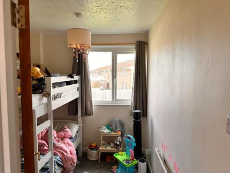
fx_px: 159
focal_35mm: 24
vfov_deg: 56.8
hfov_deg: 71.6
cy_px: 86
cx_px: 115
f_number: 1.78
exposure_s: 1/205
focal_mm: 6.86
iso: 80
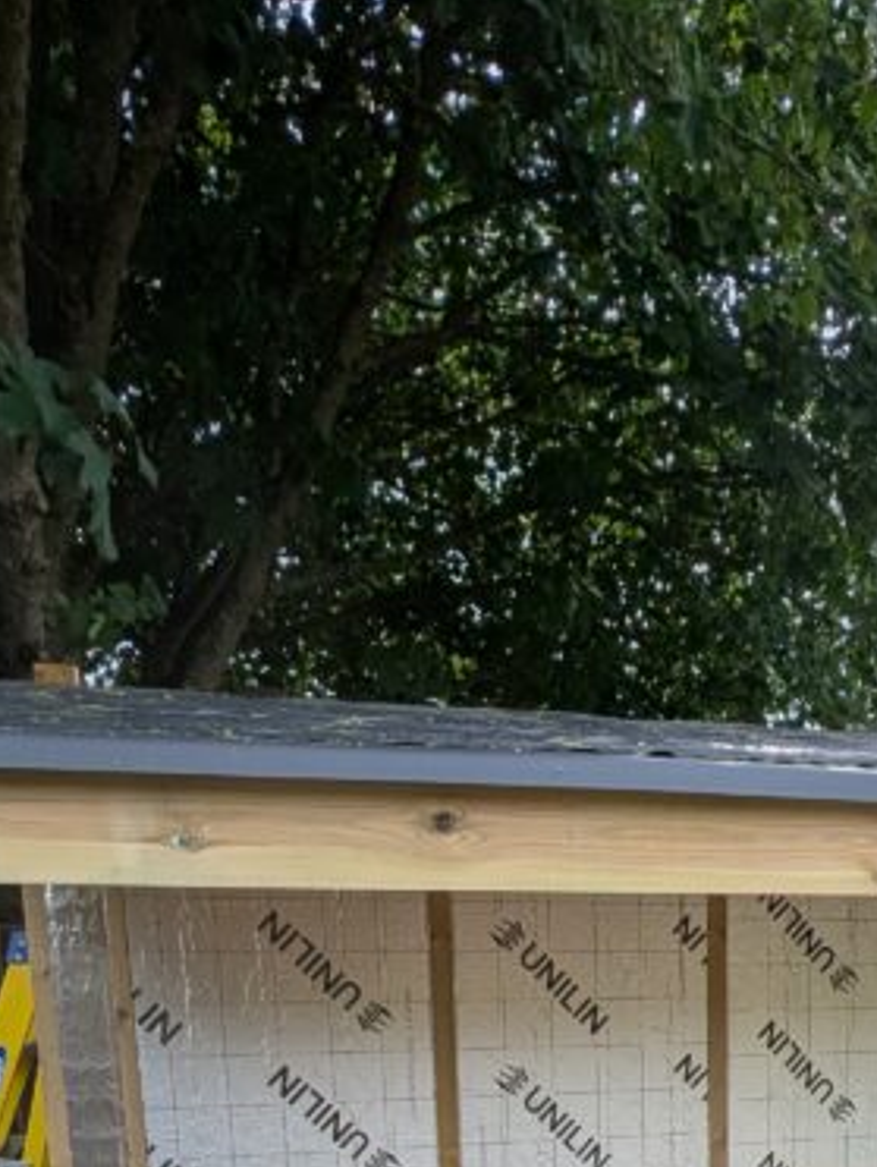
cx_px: 688
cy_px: 1195
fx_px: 1113
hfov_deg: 41.4
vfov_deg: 45.6
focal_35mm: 33
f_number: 1.95
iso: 38
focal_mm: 2.23
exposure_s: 1/1905
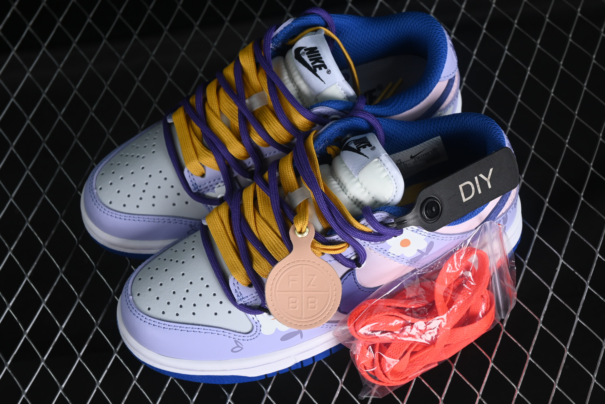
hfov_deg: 27.0
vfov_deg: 18.2
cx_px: 302
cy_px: 202
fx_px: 1260
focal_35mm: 75
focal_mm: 50
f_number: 7.1
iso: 160
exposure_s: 1/60
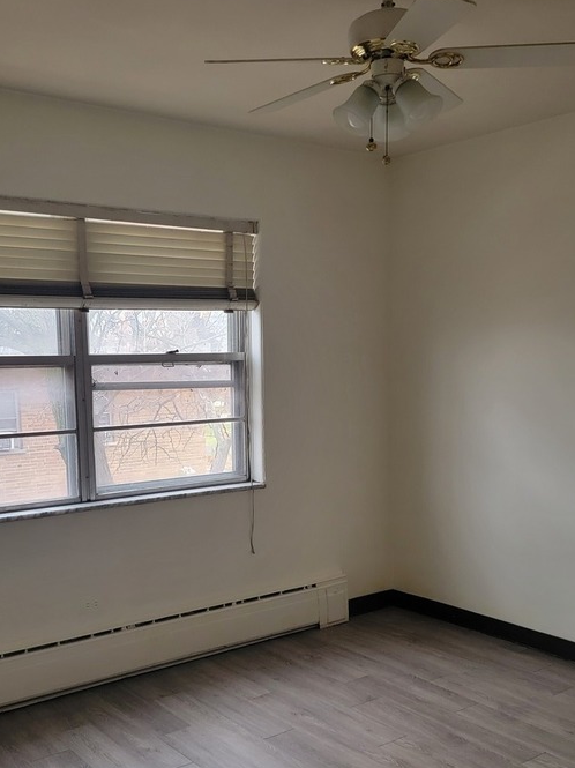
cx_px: 261
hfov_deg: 36.8
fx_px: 865
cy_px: 452
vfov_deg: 47.7
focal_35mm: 39
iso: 320
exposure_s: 1/120
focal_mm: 6.7
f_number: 1.8
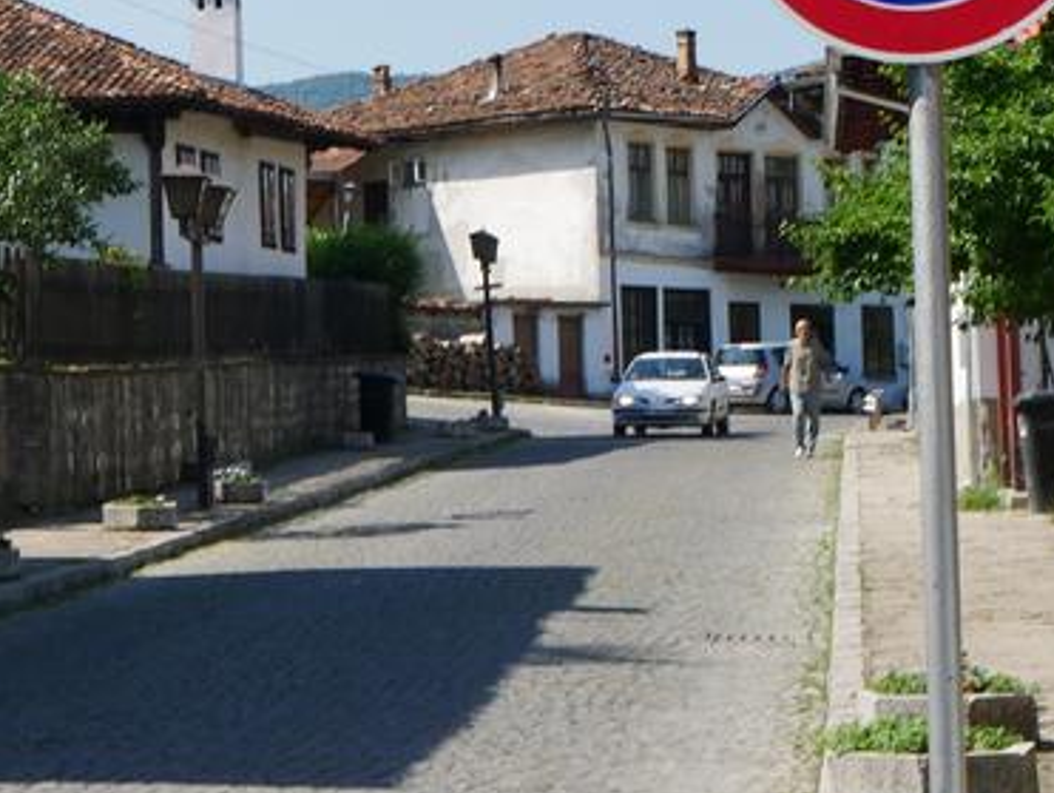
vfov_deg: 10.7
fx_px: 4206
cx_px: -230
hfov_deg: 13.8
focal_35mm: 138
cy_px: 21
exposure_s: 1/320
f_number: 9
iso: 200
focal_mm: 25
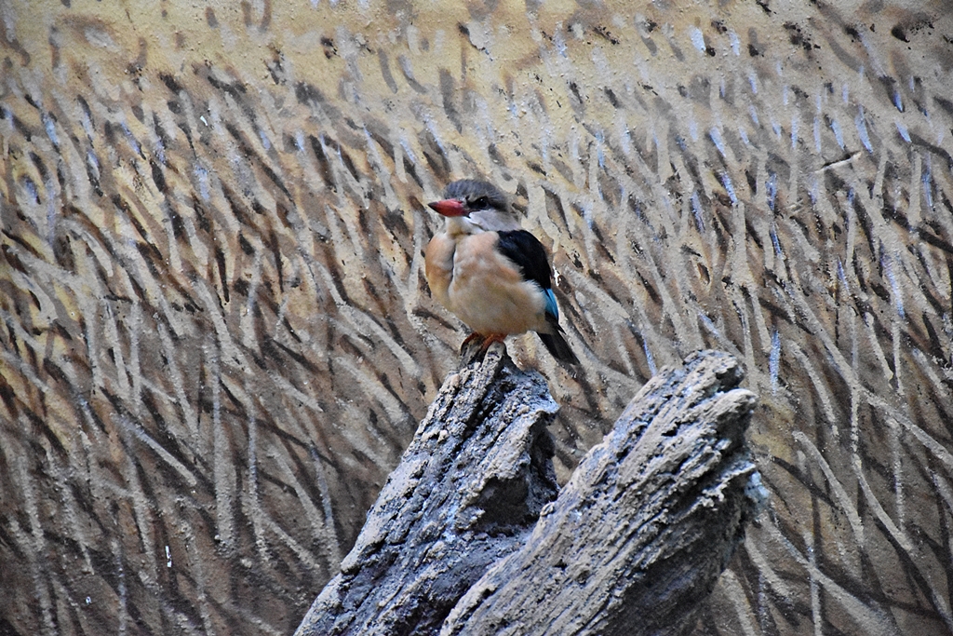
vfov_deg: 6.5
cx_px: 476
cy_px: 318
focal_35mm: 210
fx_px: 5560
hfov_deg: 9.8
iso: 12800
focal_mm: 140
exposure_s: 1/160
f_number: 5.6
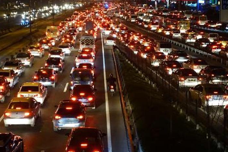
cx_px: 115
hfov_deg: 23.9
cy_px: 64
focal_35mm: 85
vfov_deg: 16.0
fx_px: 538
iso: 6400
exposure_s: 1/20
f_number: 2.8
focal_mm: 25.7
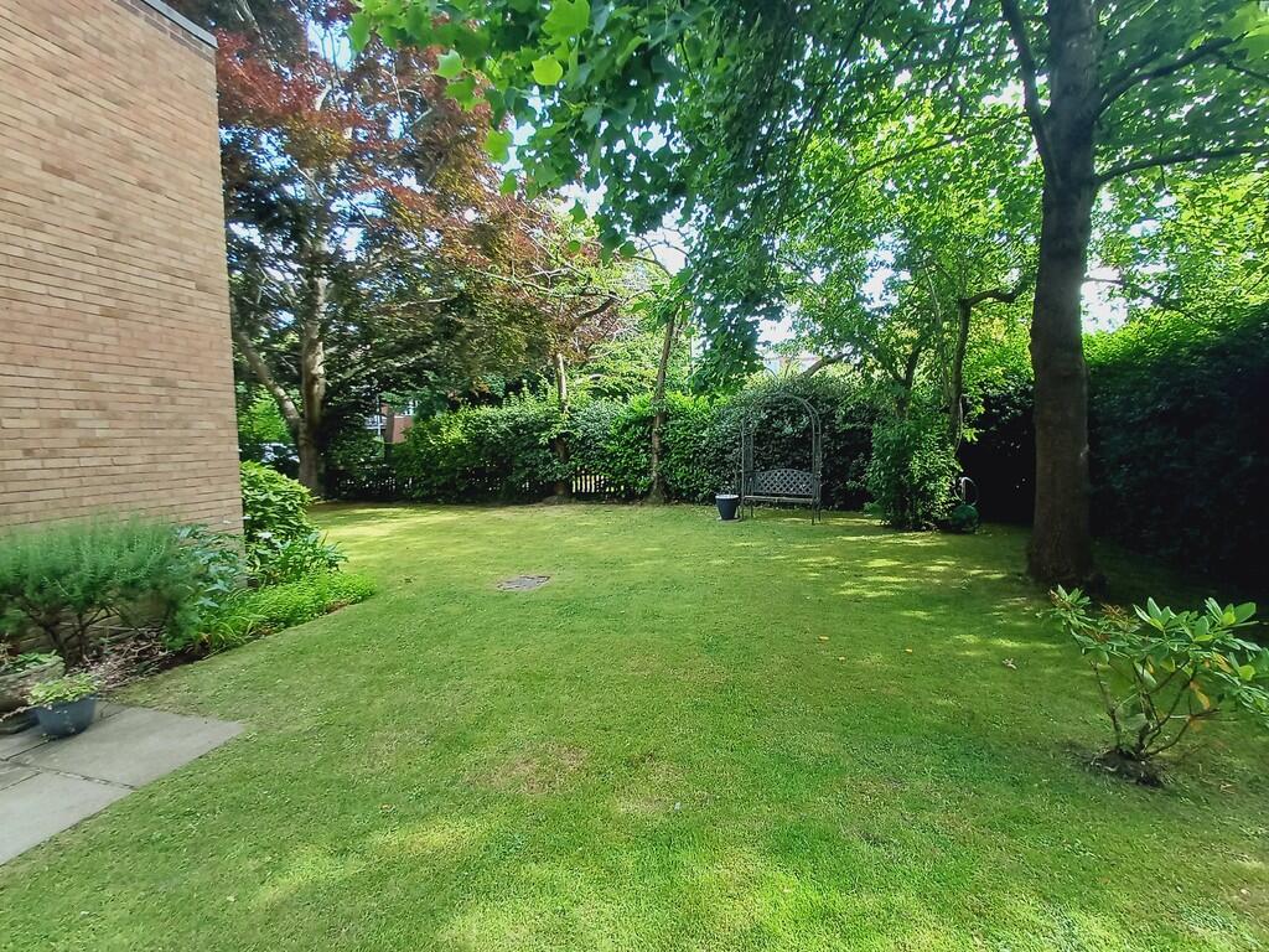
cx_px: 634
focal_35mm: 16
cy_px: 476
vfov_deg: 78.1
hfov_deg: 94.5
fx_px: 587
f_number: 2.2
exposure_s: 1/100
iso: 80
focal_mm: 1.64
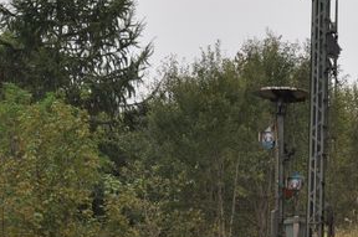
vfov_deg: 4.1
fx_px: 3286
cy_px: 17
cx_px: 597
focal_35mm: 331
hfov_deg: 6.1
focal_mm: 62
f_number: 7.1
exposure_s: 1/500
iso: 400
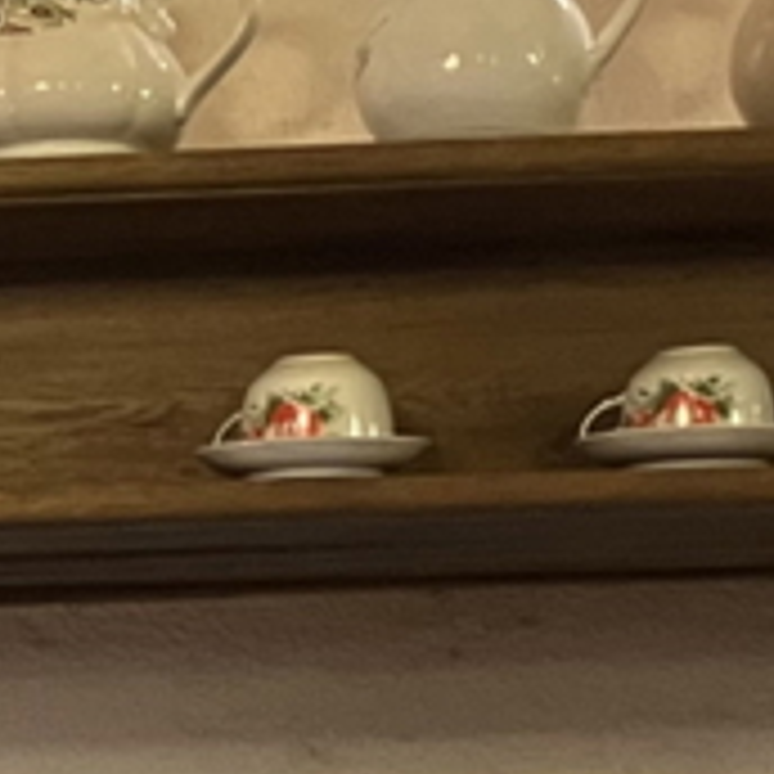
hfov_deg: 9.9
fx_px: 4376
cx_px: -315
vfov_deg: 10.0
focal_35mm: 173
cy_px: 932
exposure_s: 1/33
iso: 400
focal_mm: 3.99
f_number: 1.8
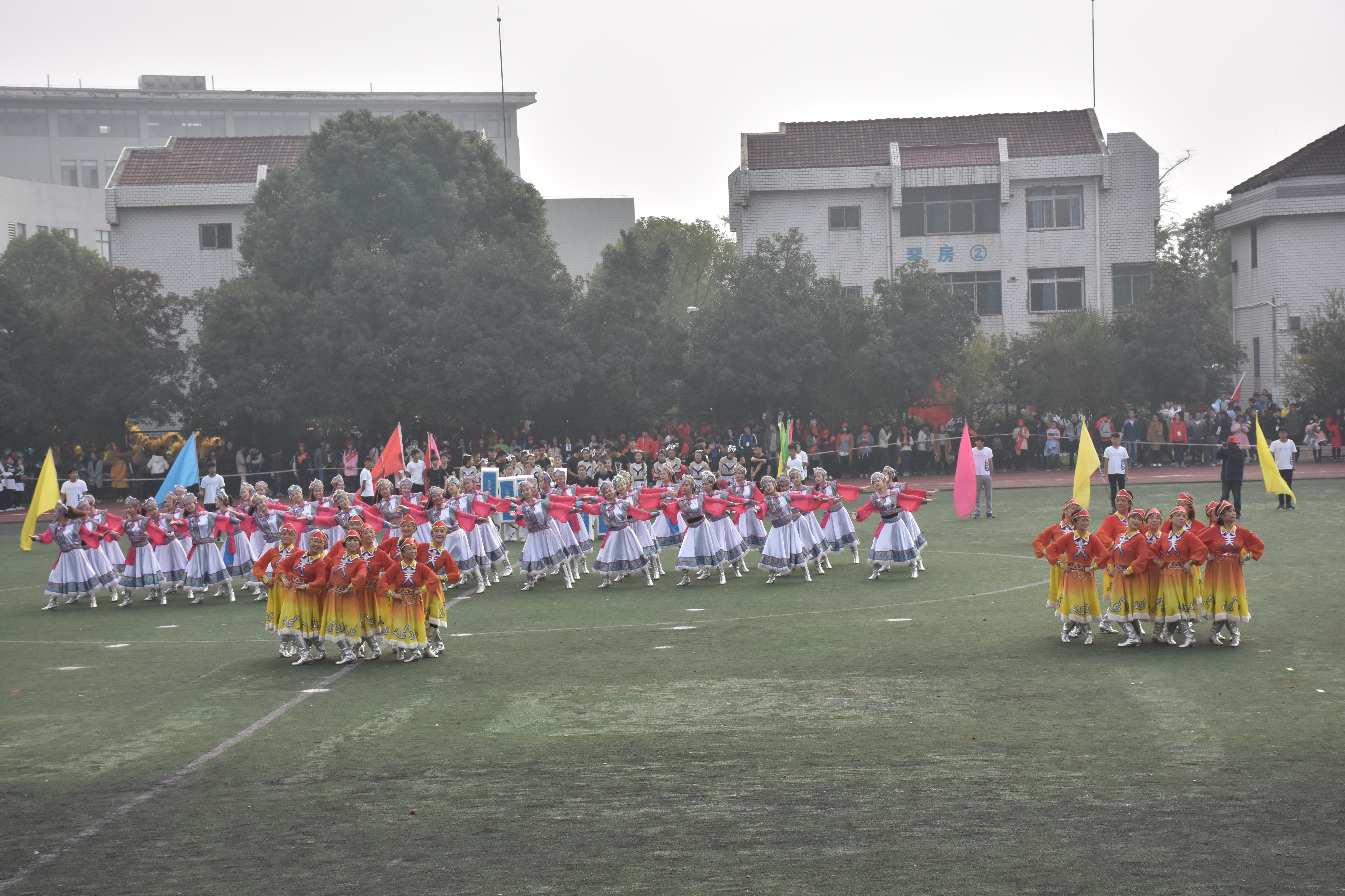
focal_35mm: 78
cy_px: 448
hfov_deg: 26.0
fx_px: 2914
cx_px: 672
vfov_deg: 17.5
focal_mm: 52
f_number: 7.1
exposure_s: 1/1600
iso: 500
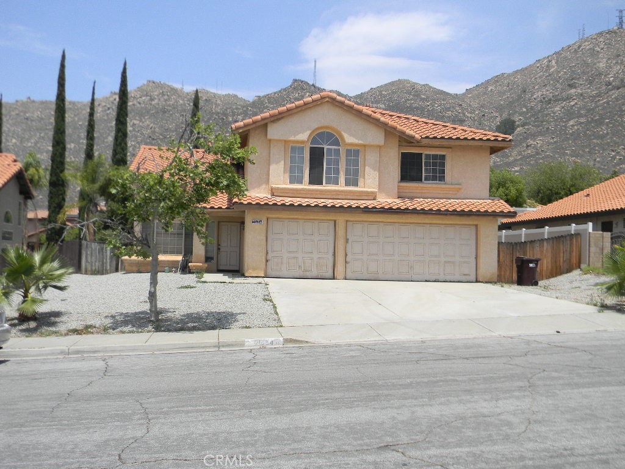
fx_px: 650
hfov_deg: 51.4
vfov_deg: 39.7
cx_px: 312
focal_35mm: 36
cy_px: 234
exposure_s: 1/239
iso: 80
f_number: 7.4
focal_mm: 6.4
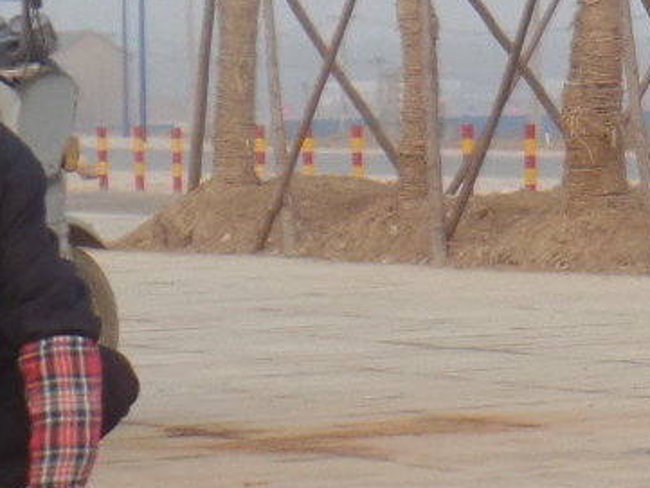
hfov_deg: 8.0
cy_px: 49
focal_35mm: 231
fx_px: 4339
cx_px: 1523
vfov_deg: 6.4
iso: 80
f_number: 3.6
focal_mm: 7.5
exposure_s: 1/180
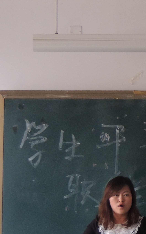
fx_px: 1923
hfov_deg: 4.3
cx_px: 245
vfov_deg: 6.9
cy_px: 72
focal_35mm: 302
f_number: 4.2
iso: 450
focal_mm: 18.7
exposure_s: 1/50
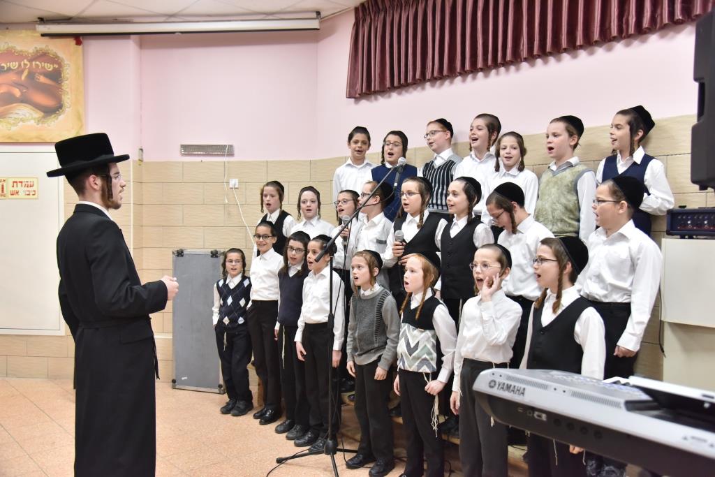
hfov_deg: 60.3
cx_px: 358
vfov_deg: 42.3
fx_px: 616
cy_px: 238
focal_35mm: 31
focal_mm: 31
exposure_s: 1/250
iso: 2000
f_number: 4
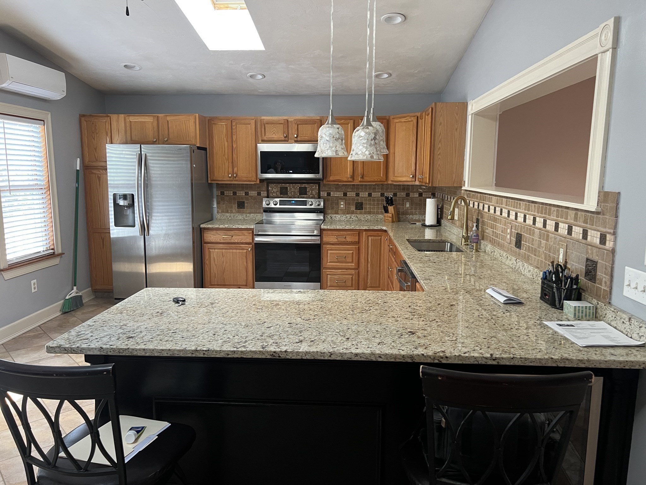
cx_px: 323
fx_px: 485
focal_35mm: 26
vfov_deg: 53.1
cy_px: 242
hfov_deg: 67.3
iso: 125
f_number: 1.5
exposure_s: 1/64
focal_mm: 5.7
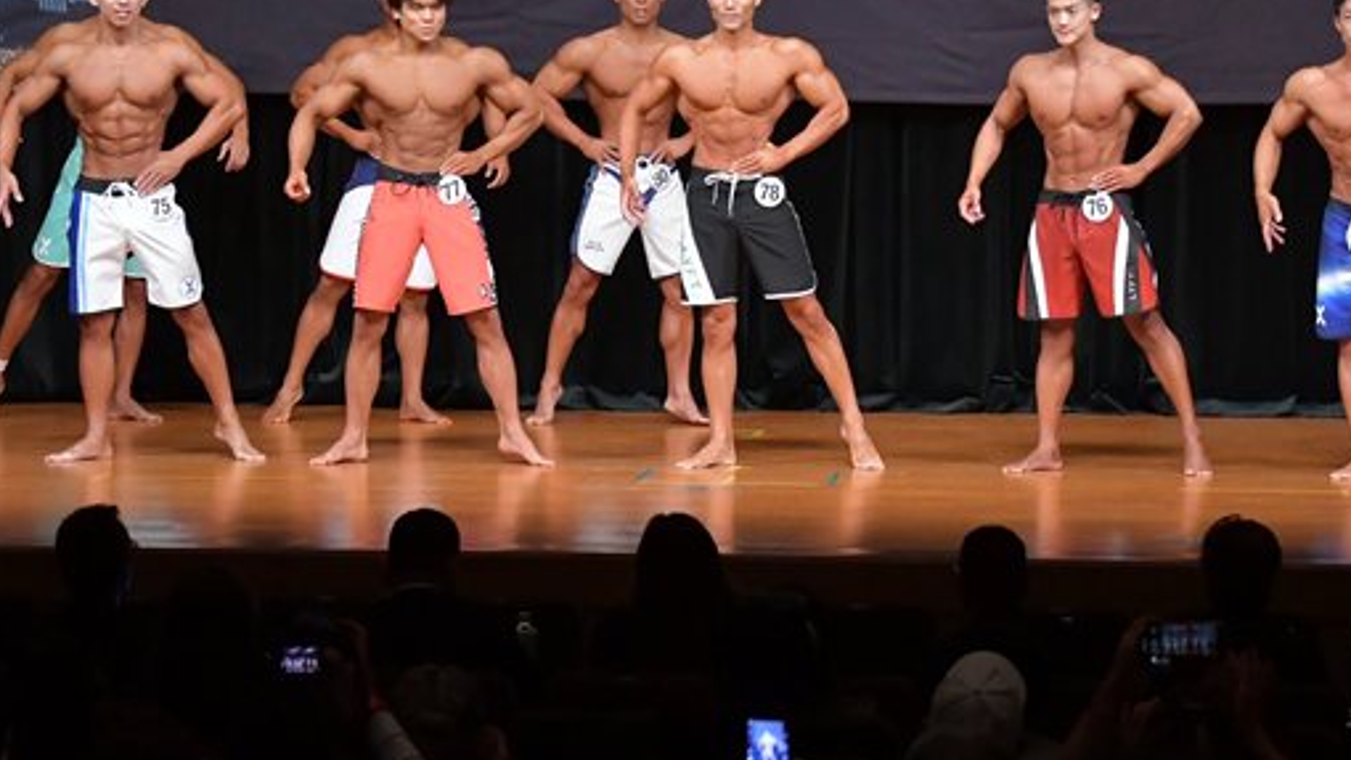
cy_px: 156
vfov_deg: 6.0
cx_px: 719
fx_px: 7237
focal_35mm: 202
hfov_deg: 10.7
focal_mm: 85
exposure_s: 1/400
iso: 5000
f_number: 5.6
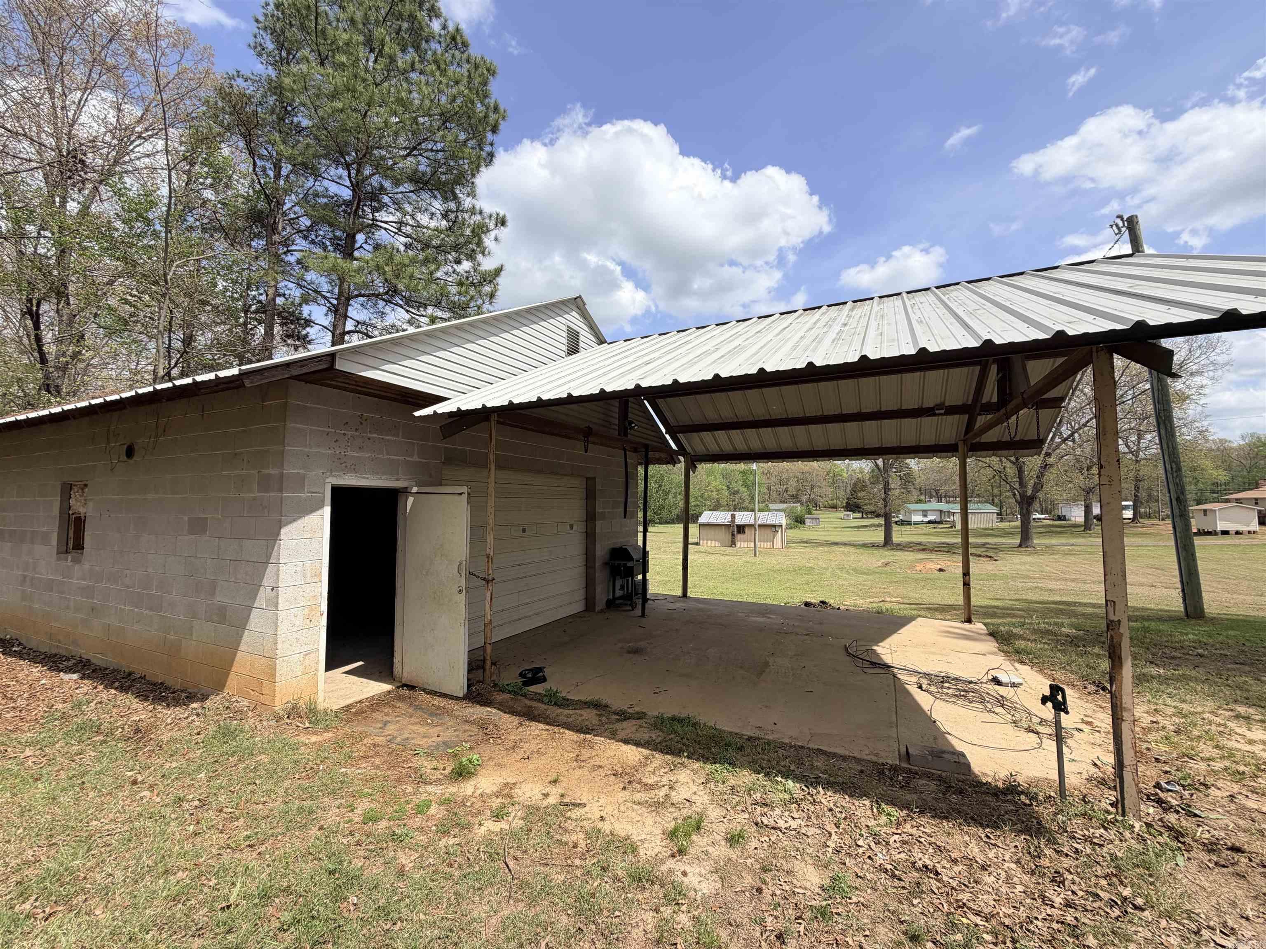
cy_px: 474
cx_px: 633
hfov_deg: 102.1
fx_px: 512
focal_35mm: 14
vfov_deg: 85.7
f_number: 2.2
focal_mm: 2.22
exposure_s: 1/841
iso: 20
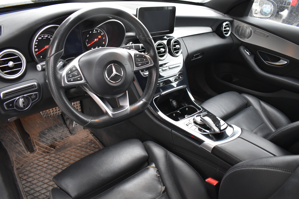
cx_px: 150
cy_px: 100
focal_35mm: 27
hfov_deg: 67.4
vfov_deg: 47.9
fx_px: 224
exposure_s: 1/60
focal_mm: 18
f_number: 3.5
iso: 1600
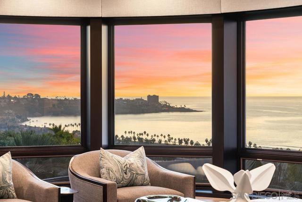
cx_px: 151
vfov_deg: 18.2
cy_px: 101
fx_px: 630
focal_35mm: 75
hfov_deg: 27.0
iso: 160
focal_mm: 75
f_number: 8
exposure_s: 1/2
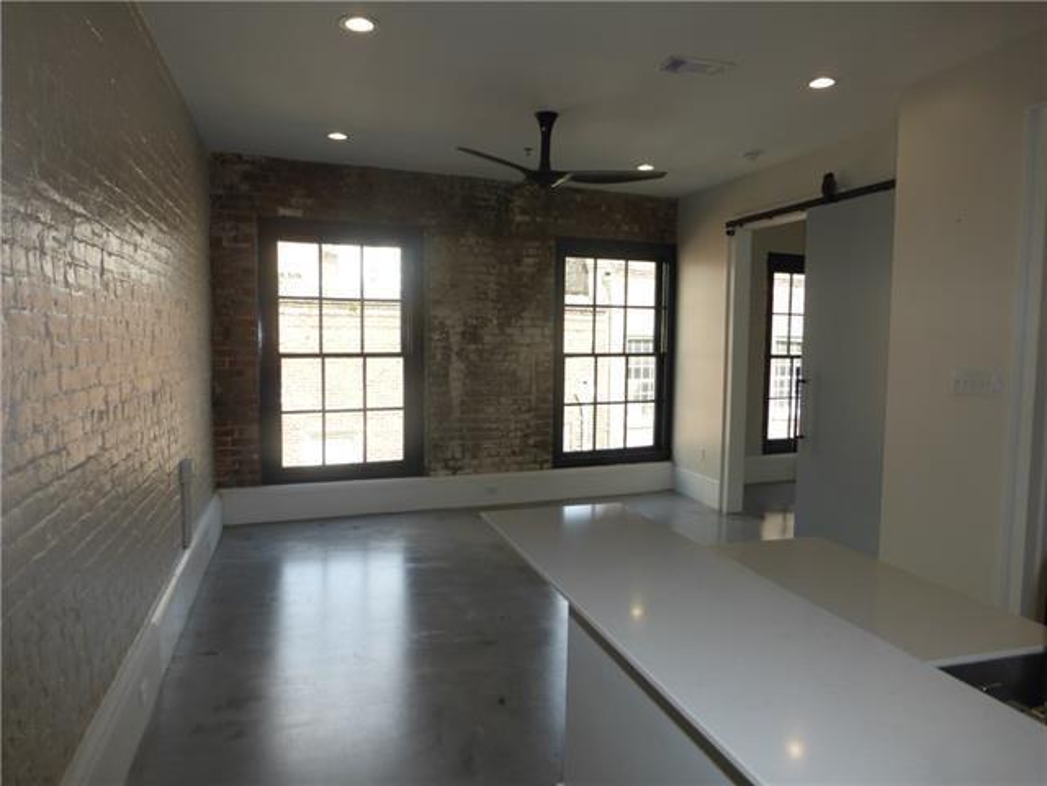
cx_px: 524
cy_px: 393
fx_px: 726
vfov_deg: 56.8
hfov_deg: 71.6
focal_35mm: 24
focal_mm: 4.3
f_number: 3.3
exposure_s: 1/125
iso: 100
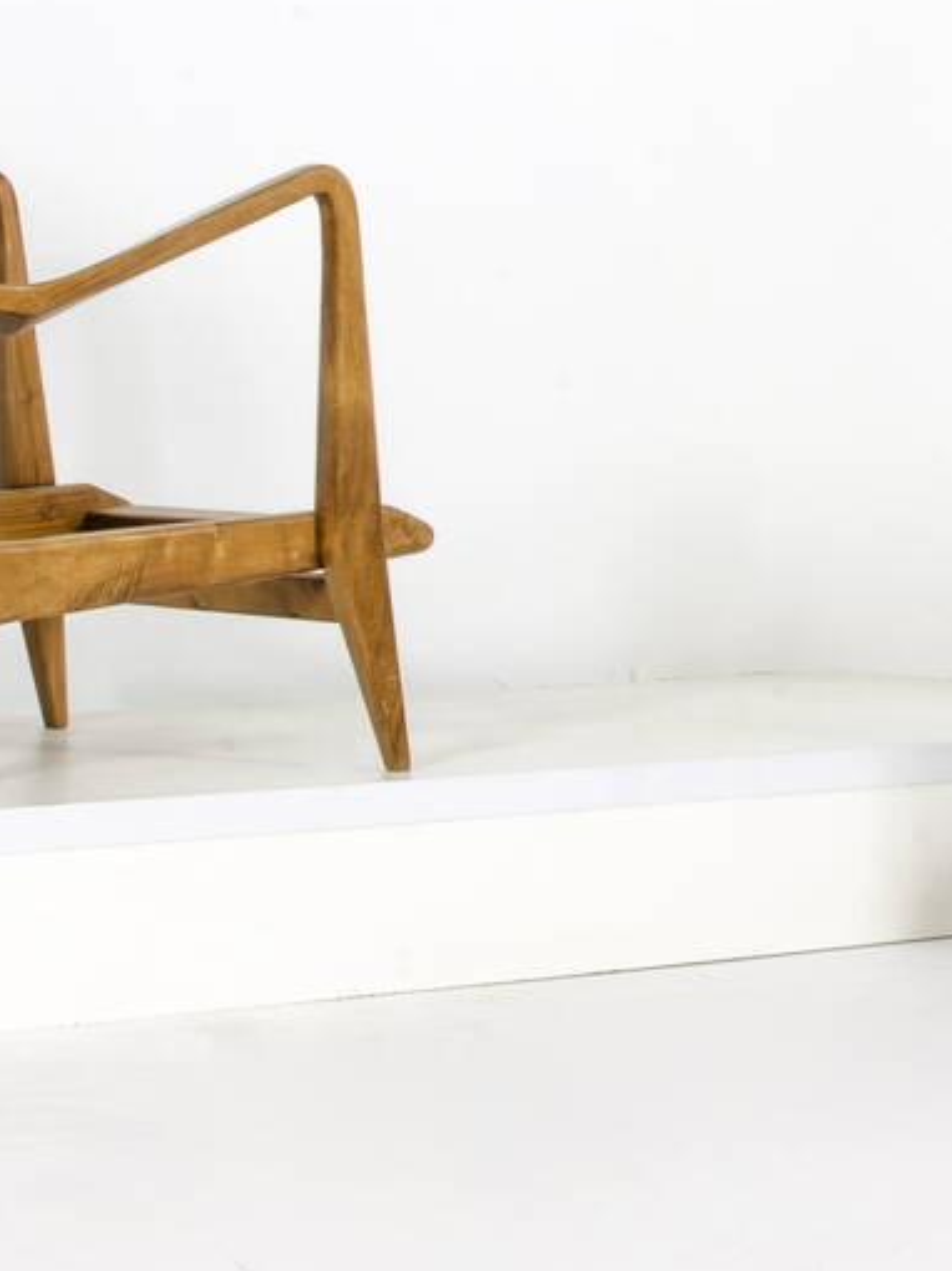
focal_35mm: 138
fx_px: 5076
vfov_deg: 14.2
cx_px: 783
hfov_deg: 10.7
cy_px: 243
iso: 100
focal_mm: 35
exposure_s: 1/160
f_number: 20
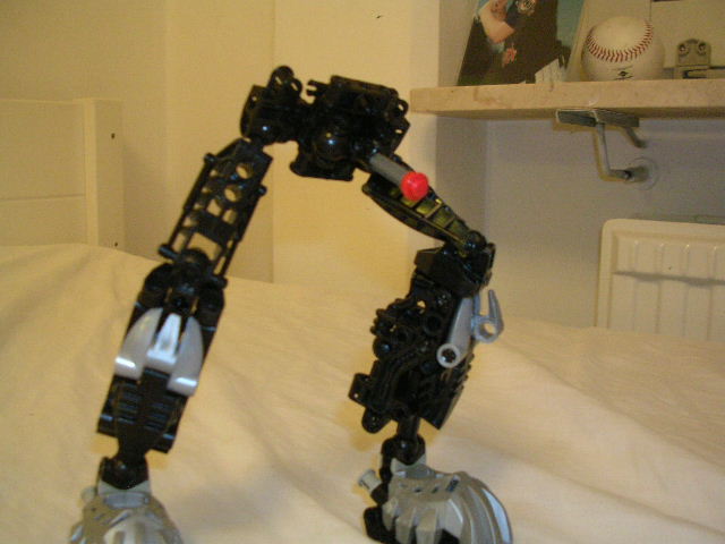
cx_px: 362
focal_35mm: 38
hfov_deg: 49.0
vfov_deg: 37.7
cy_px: 272
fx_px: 796
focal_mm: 5.8
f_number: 2.8
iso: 200
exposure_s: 1/12.3
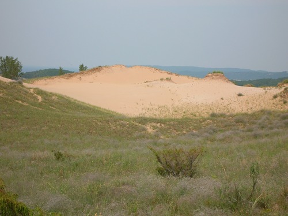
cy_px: 108
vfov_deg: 14.1
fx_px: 873
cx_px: 144
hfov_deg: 18.7
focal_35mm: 105
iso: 50
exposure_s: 1/387
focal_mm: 17.4
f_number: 4.9
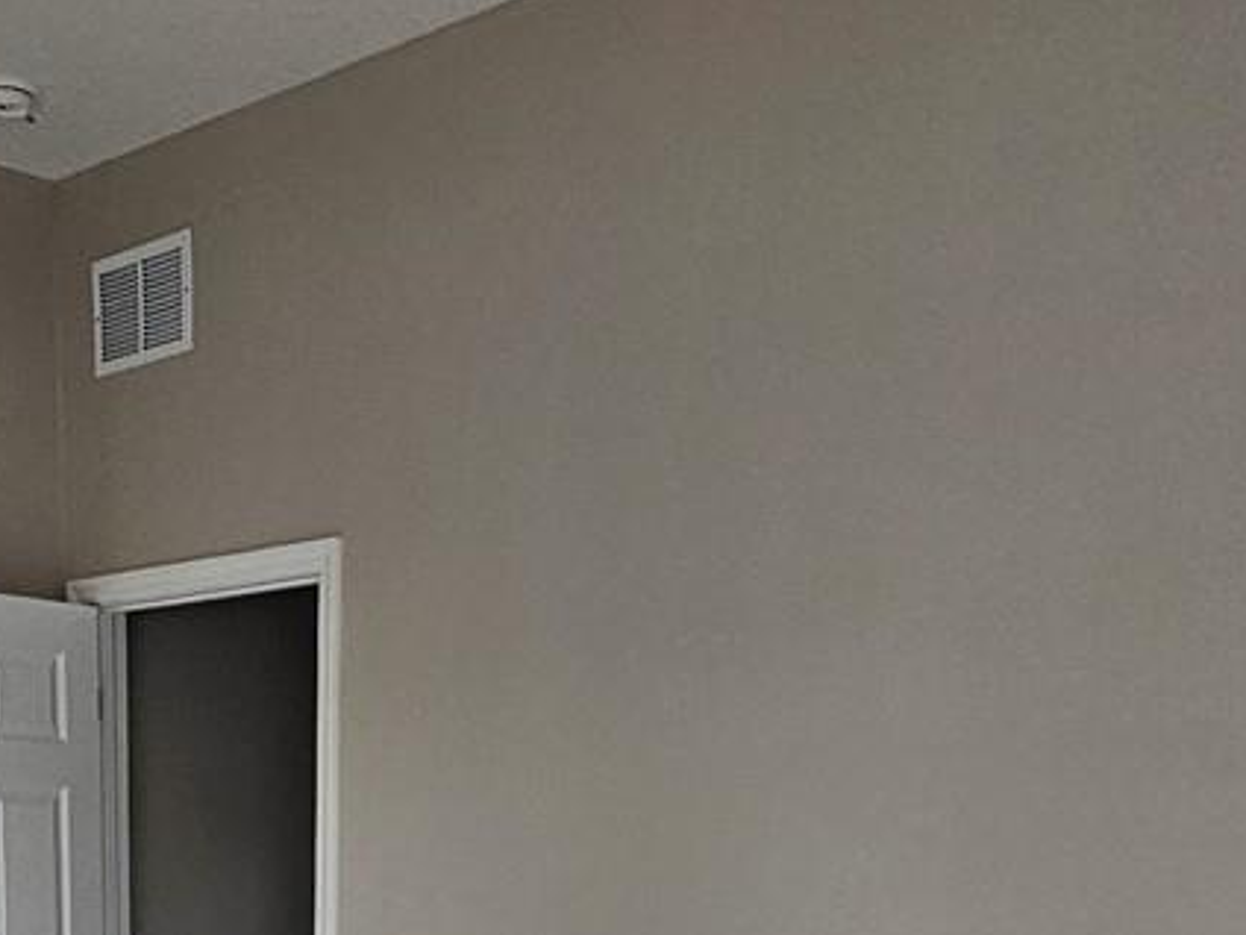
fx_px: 1764
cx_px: 335
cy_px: 1332
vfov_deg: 24.4
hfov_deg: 38.1
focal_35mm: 49
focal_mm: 2.2
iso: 80
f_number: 2.2
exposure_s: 1/60
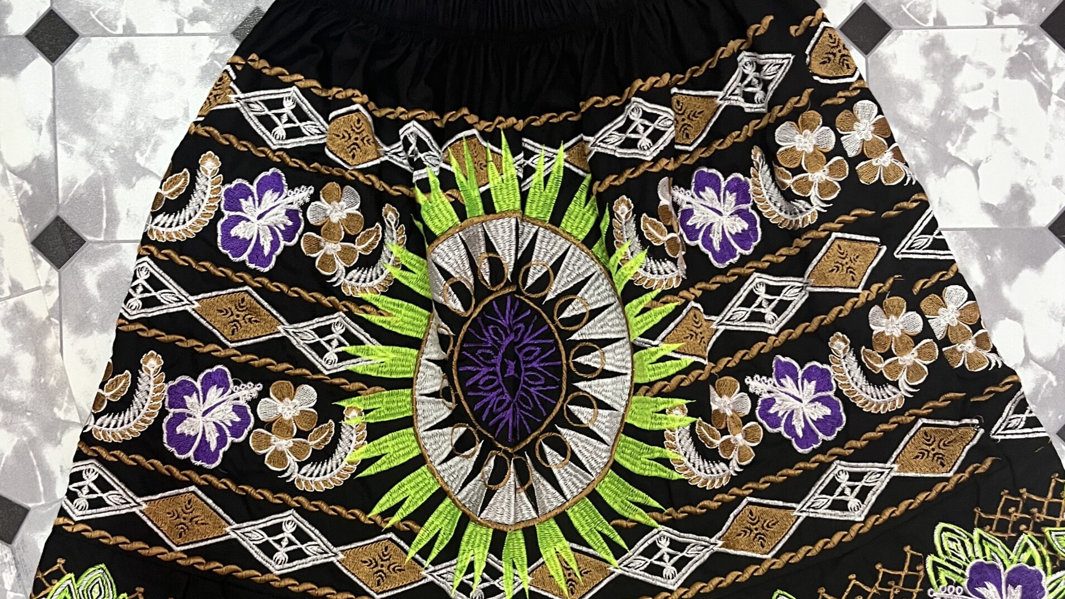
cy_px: 395
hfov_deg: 52.8
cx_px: 531
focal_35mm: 38
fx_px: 1073
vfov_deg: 31.0
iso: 250
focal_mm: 5.1
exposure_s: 1/50
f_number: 1.6
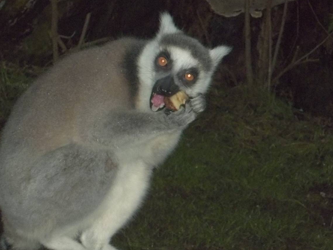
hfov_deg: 12.0
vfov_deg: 9.0
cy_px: 146
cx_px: 192
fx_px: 1587
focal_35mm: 165
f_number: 5.1
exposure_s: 1/60
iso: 400
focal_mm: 21
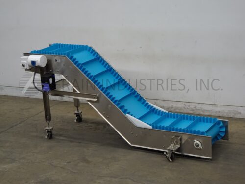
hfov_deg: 27.8
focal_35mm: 70
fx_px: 495
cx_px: 122
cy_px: 92
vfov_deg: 21.0
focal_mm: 11.2
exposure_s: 1/80
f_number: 5
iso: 320
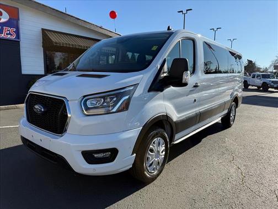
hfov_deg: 71.6
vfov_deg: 56.8
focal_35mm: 24
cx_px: 139
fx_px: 193
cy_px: 104
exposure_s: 1/3953
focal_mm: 6.76
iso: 80
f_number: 1.78
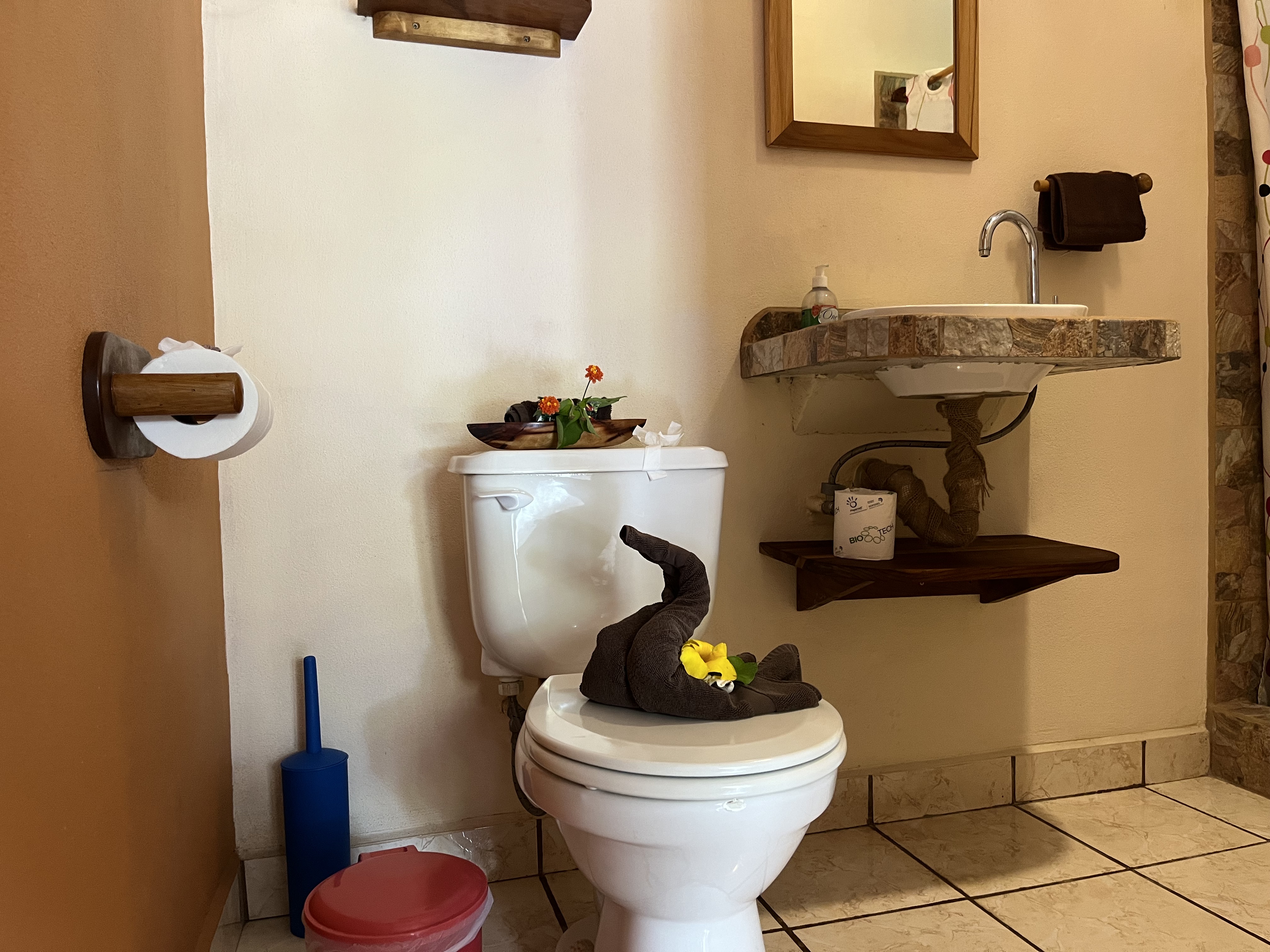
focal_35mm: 26
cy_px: 476
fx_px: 954
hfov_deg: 67.3
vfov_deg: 53.1
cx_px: 635
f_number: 1.6
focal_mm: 5.1
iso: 250
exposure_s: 1/60
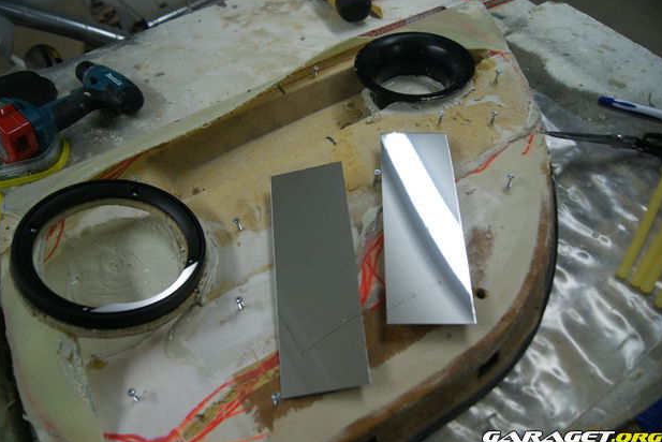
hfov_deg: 65.4
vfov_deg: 46.4
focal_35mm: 28
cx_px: 323
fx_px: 515
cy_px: 218
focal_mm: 18
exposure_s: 1/30
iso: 320
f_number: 3.5
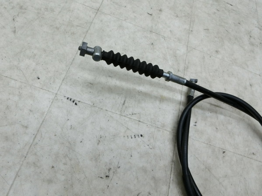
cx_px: 131
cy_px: 98
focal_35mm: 25
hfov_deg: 69.4
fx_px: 189
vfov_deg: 54.9
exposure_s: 1/125
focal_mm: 4.5
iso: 320
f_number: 3.5
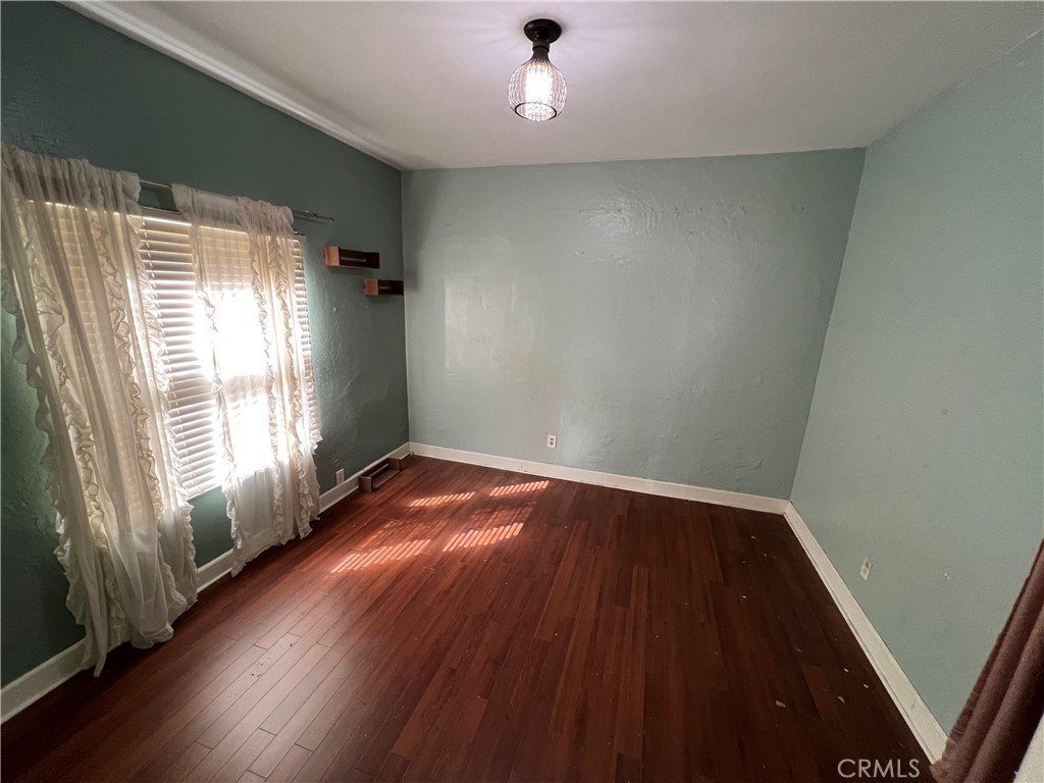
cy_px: 392
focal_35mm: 13
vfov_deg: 89.9
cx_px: 522
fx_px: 392
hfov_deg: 106.2
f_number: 1.8
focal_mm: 1.57
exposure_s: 1/60
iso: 200
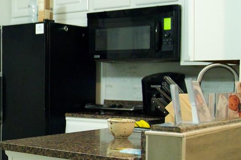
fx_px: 455
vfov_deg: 20.0
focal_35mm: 68
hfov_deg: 26.3
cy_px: 92
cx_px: -50
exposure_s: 1/100
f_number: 2.8
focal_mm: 24
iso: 12800
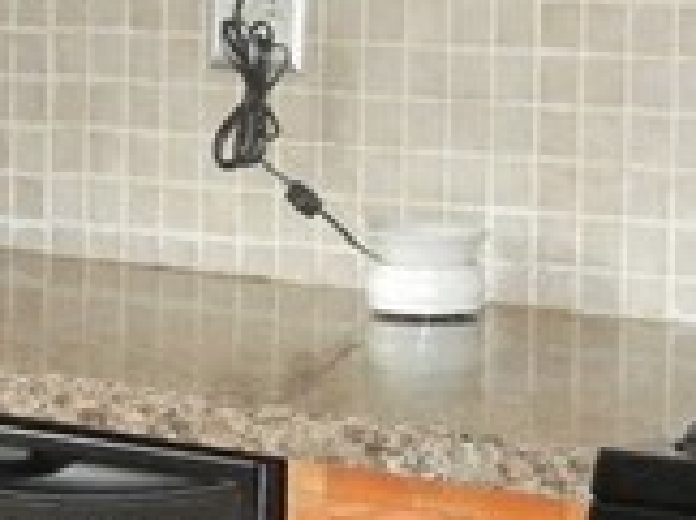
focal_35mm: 190
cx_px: 163
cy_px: 172
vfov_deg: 7.8
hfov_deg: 10.4
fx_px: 3815
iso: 800
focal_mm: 5.4
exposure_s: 1/30
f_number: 3.5
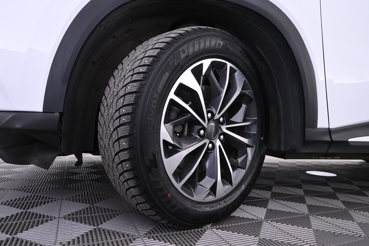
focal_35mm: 26
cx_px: 184
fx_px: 261
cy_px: 123
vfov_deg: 50.4
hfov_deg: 70.4
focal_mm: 17
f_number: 4
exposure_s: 1/60
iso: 2500
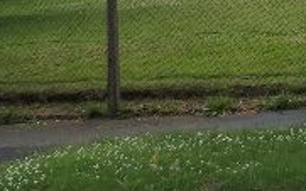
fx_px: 1351
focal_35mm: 162
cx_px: 573
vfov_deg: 7.8
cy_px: -154
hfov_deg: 11.8
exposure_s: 1/800
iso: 125
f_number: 2.8
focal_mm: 8.8
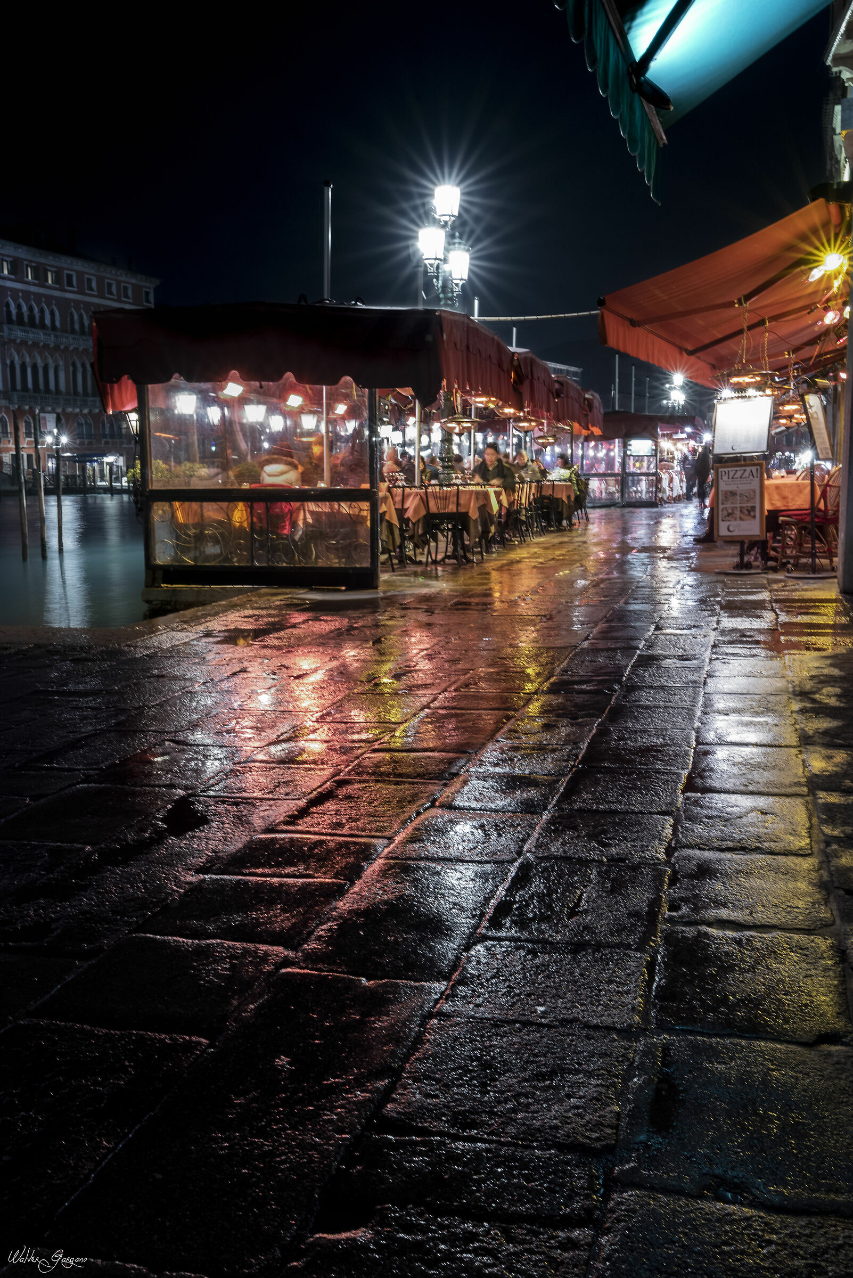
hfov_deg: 43.6
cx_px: 426
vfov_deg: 61.9
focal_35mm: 30
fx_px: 1065
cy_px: 639
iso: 320
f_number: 16
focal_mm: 30
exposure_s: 10
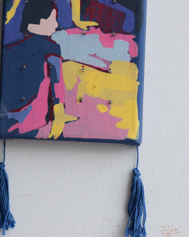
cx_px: 43
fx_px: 1063
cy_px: 89
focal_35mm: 152
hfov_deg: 10.1
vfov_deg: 12.7
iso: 720
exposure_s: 1/60
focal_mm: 50
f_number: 4
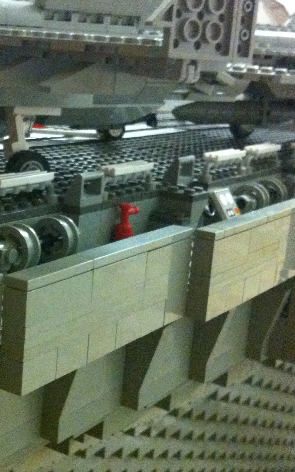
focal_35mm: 68
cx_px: 40
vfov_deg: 30.2
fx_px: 874
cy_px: 239
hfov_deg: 18.9
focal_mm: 3.85
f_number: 2.8
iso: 1000
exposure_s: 1/17
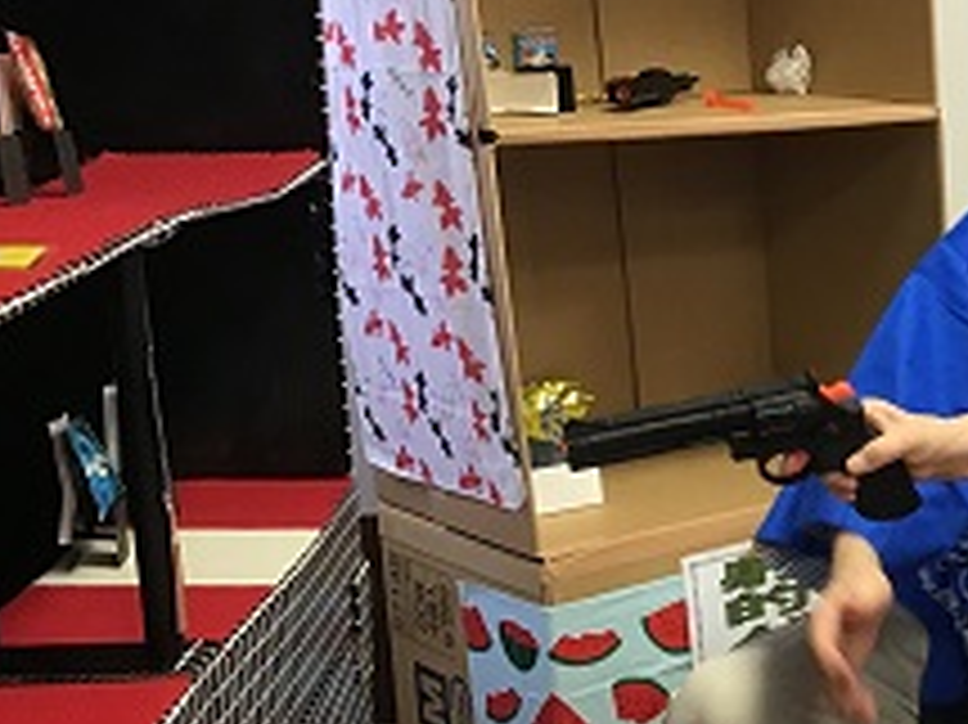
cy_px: 519
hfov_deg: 24.8
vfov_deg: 20.3
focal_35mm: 72
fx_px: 2012
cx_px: 1117
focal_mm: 3.3
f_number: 2.4
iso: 100
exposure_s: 1/30
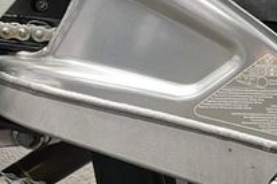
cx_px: 352
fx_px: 646
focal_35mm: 84
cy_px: 130
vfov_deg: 16.2
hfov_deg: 22.0
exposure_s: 1/50
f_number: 1.6
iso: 250
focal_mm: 5.1
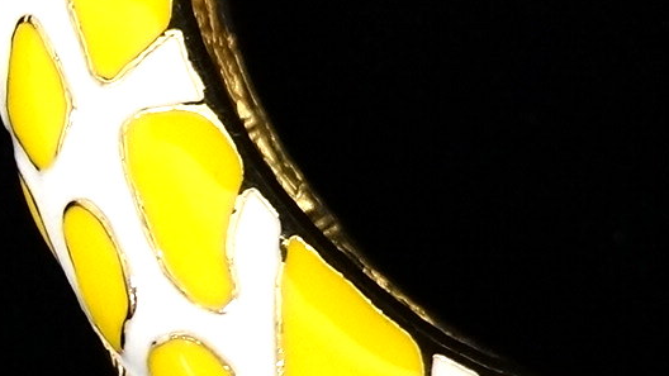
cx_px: 906
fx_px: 5162
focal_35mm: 291
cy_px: -95
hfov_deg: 7.3
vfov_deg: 4.2
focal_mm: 40
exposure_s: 1/80
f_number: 5
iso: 1600
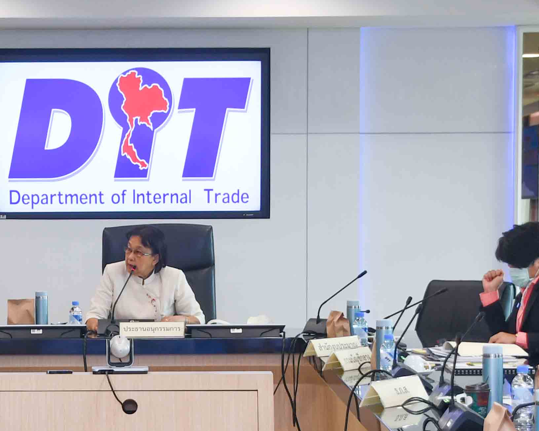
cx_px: 143
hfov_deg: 12.5
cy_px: 359
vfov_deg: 10.0
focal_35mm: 154
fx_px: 2457
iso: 250
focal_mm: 32
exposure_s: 1/60
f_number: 4.2
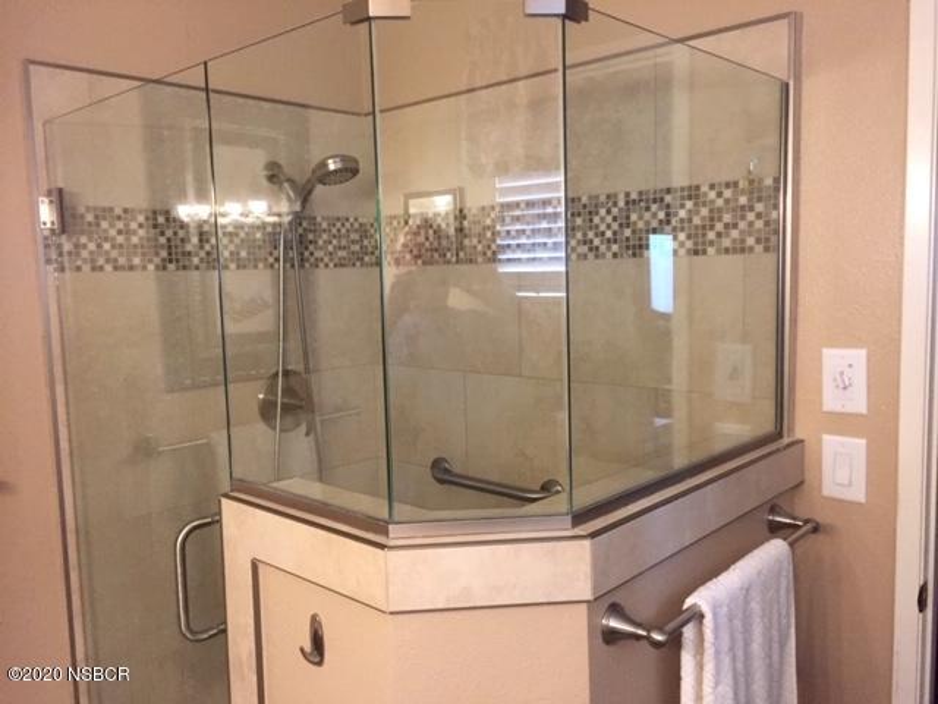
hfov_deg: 61.7
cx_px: 469
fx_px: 786
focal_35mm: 29
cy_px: 352
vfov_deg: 48.2
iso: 250
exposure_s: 1/30
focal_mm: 4.15
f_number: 2.2
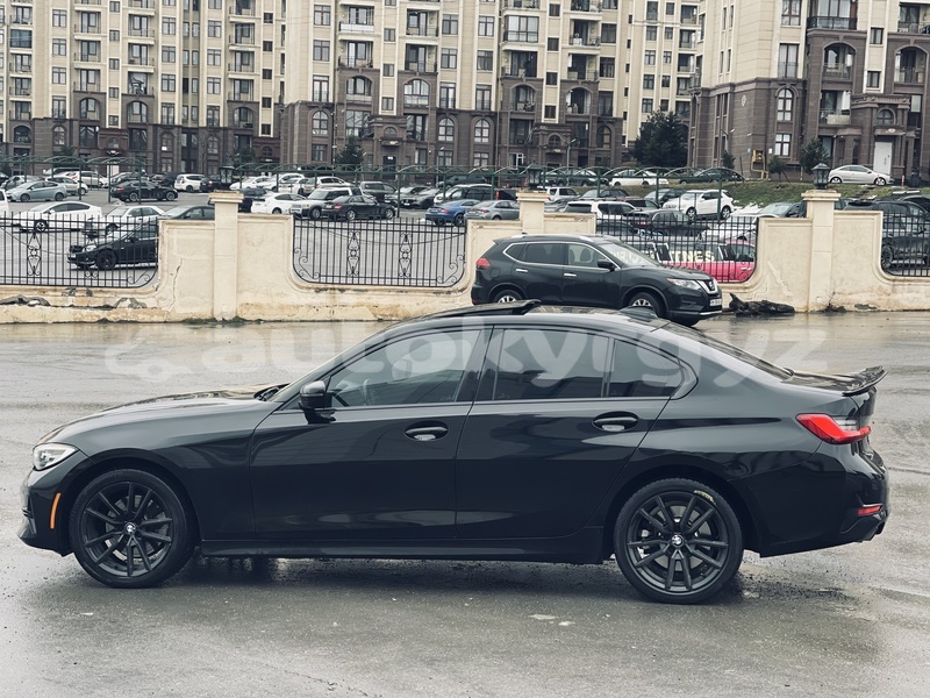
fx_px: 1719
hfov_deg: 30.3
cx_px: 465
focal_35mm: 64
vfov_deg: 22.9
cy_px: 349
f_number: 2.2
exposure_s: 1/121
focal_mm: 7.5
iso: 40
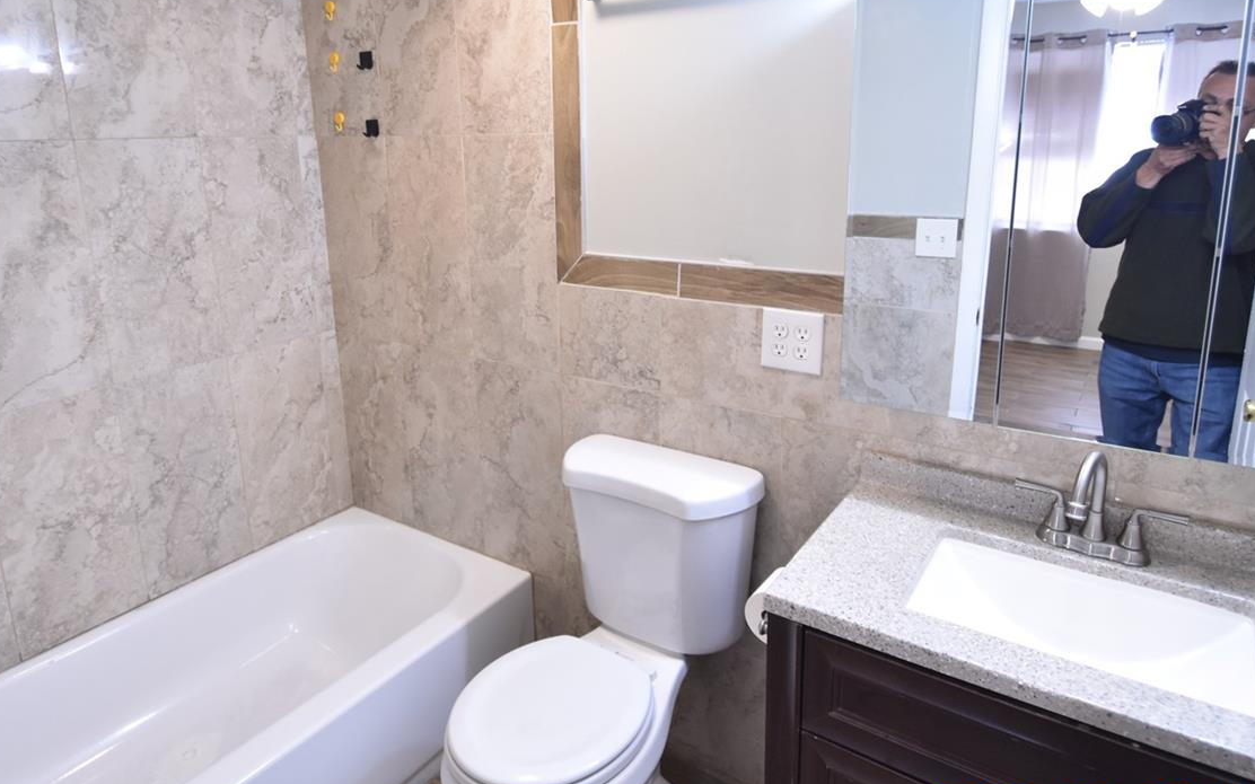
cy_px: 297
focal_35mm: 22
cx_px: 600
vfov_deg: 54.5
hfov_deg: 79.6
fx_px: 752
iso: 800
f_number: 3.5
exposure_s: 1/45
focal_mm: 10
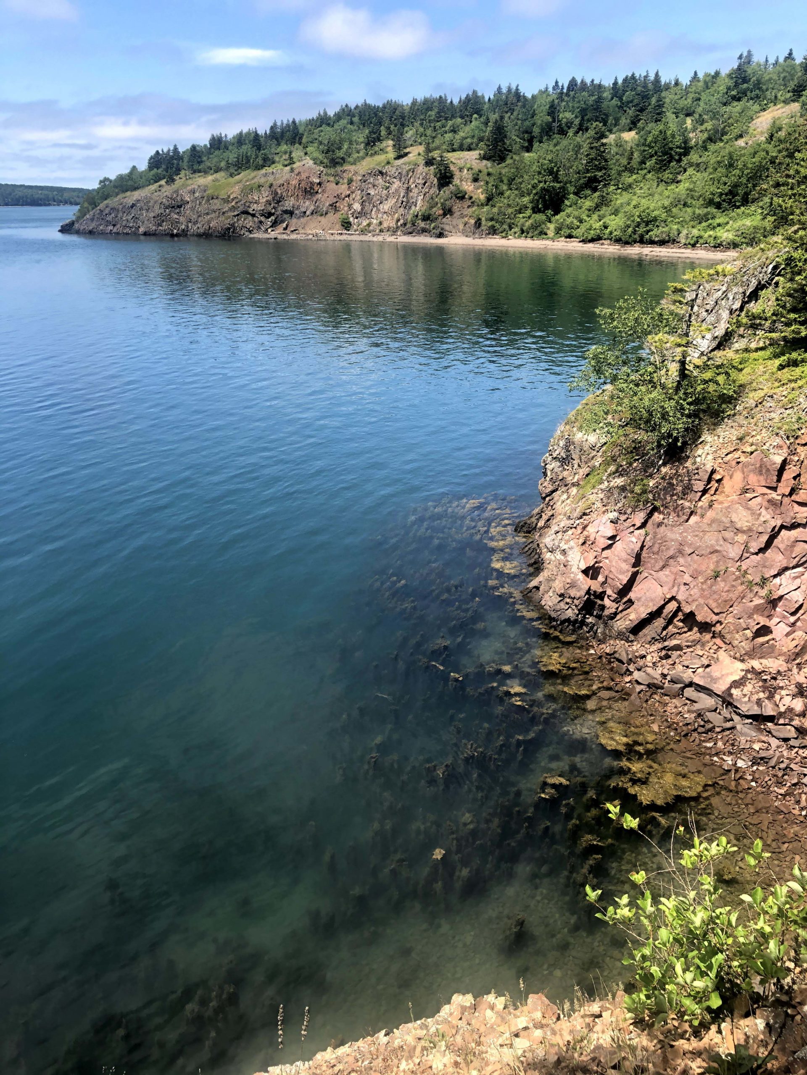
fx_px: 870
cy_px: 538
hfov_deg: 49.7
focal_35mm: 28
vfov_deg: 63.4
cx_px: 404
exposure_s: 1/489
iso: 20
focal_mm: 3.99
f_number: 1.8
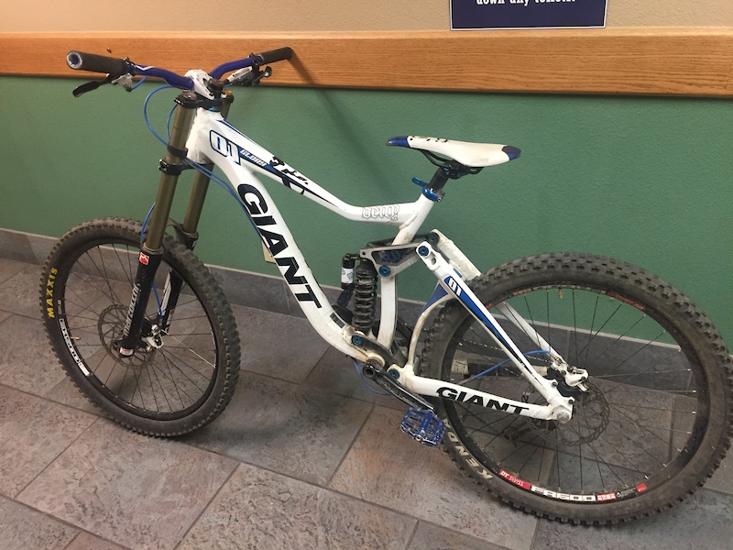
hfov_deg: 61.7
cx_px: 366
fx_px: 614
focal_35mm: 29
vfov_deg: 48.2
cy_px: 275
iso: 125
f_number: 2.2
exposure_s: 1/30
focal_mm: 4.15
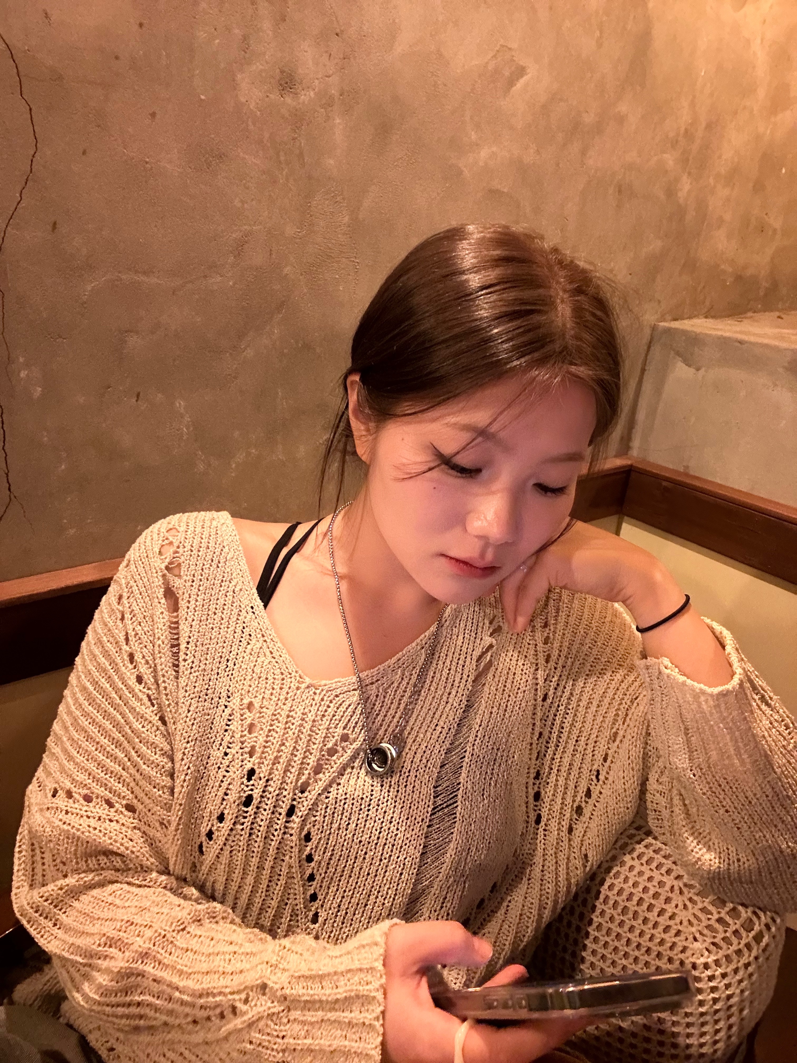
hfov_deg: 58.9
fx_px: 706
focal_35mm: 23
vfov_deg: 73.9
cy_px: 532
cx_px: 398
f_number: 1.9
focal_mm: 2.69
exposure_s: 1/17
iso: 500
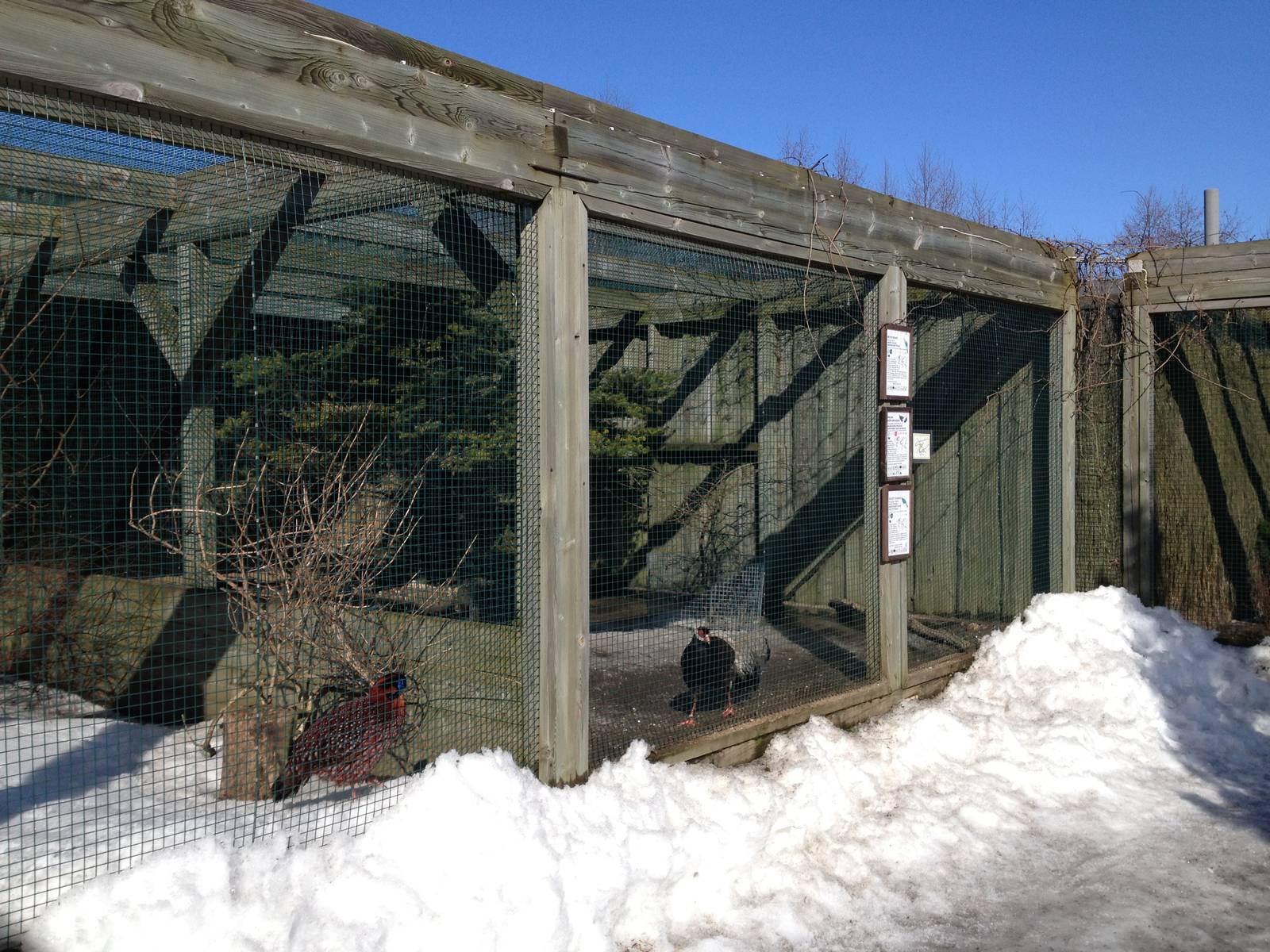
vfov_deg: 40.7
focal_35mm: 35
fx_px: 1284
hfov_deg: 52.6
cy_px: 476
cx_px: 635
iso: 50
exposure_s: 1/2123
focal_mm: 4.28
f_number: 2.4
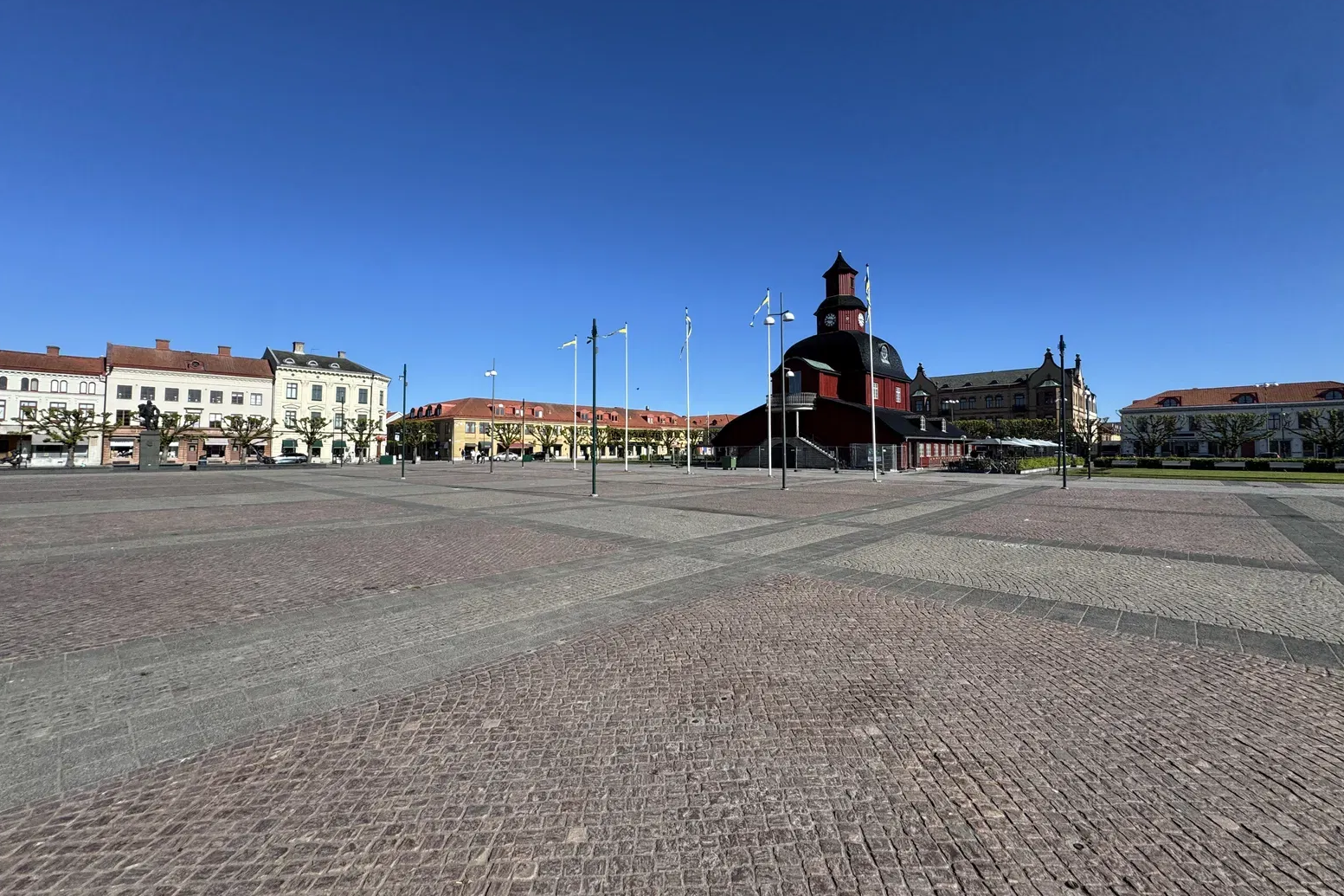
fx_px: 560
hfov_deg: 100.4
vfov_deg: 77.3
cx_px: 689
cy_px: 432
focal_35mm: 15
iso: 50
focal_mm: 2.22
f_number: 2.2
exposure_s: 1/2674
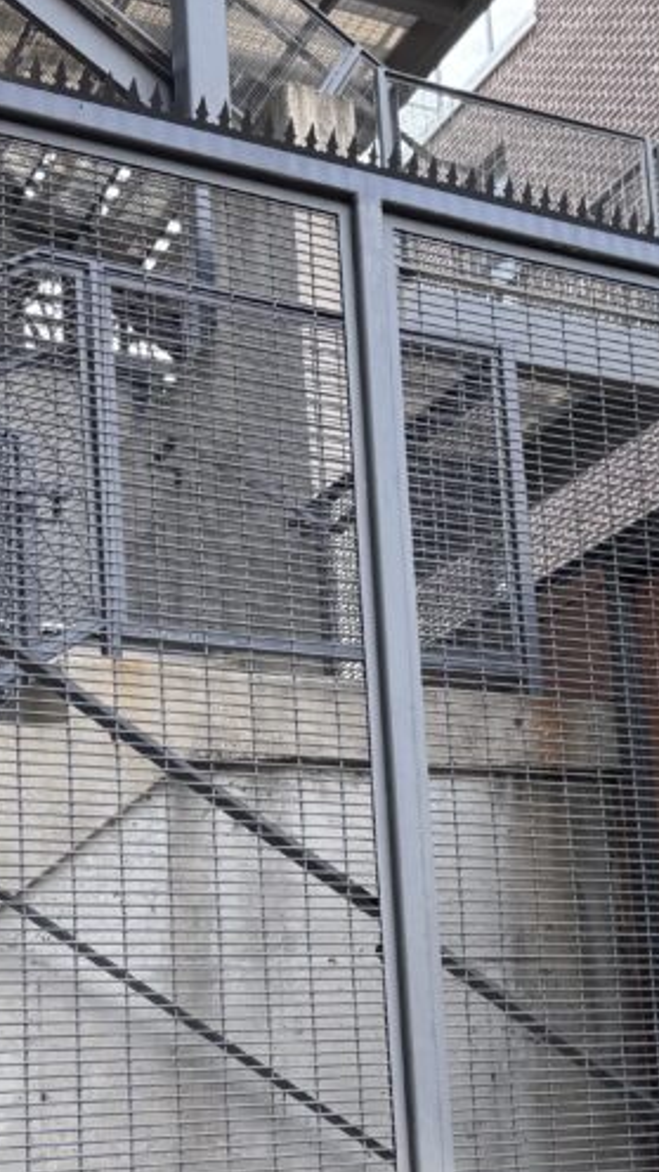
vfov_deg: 37.9
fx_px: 1678
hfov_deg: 22.2
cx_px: 378
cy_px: 820
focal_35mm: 54
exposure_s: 1/347
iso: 80
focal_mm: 6.76
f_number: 1.78
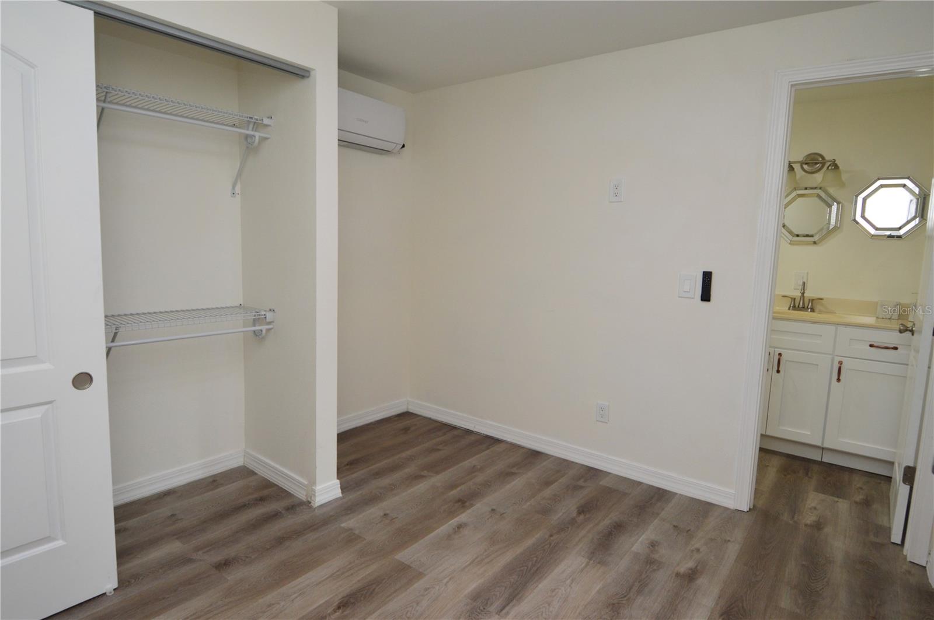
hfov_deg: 90.1
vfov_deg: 67.3
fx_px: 466
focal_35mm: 18
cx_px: 467
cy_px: 310
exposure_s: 1/60
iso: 450
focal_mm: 12
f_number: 4
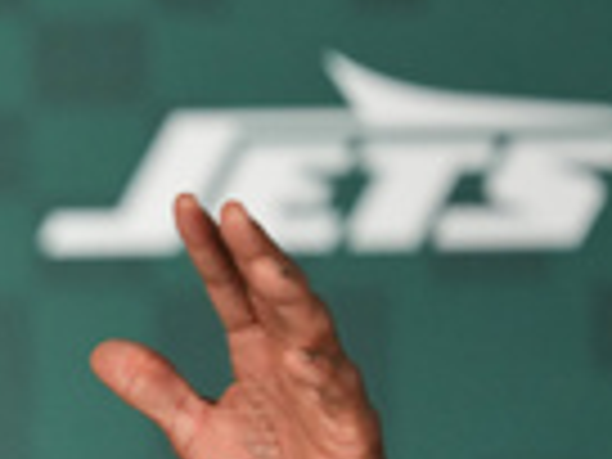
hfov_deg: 1.4
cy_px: 565
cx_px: -472
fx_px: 25636
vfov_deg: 1.0
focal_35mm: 1450
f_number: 2.8
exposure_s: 1/250
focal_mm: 400
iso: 1600
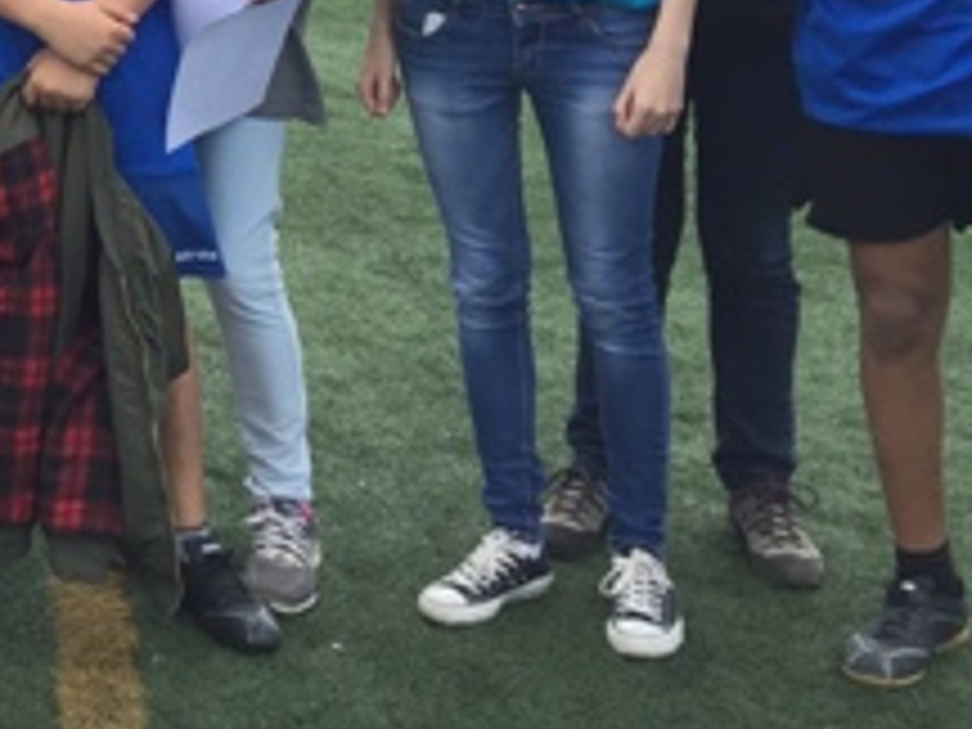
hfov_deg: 20.3
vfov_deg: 16.3
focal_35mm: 86
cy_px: -189
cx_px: -374
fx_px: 2415
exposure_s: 1/898
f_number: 2.2
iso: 32
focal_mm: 4.15
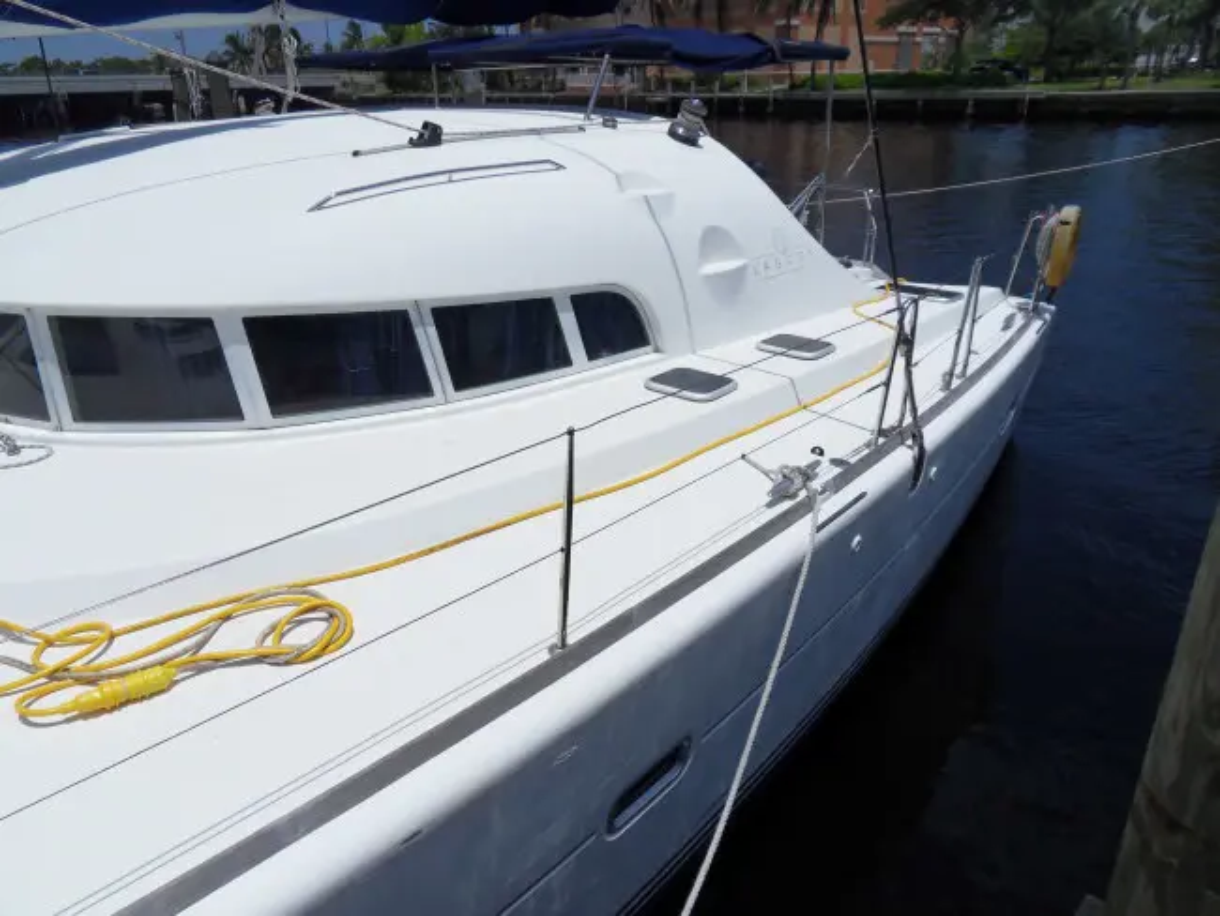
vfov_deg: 56.8
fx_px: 846
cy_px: 458
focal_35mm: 24
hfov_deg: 71.6
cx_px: 610
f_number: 7.5
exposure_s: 1/750
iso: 80
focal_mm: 4.2
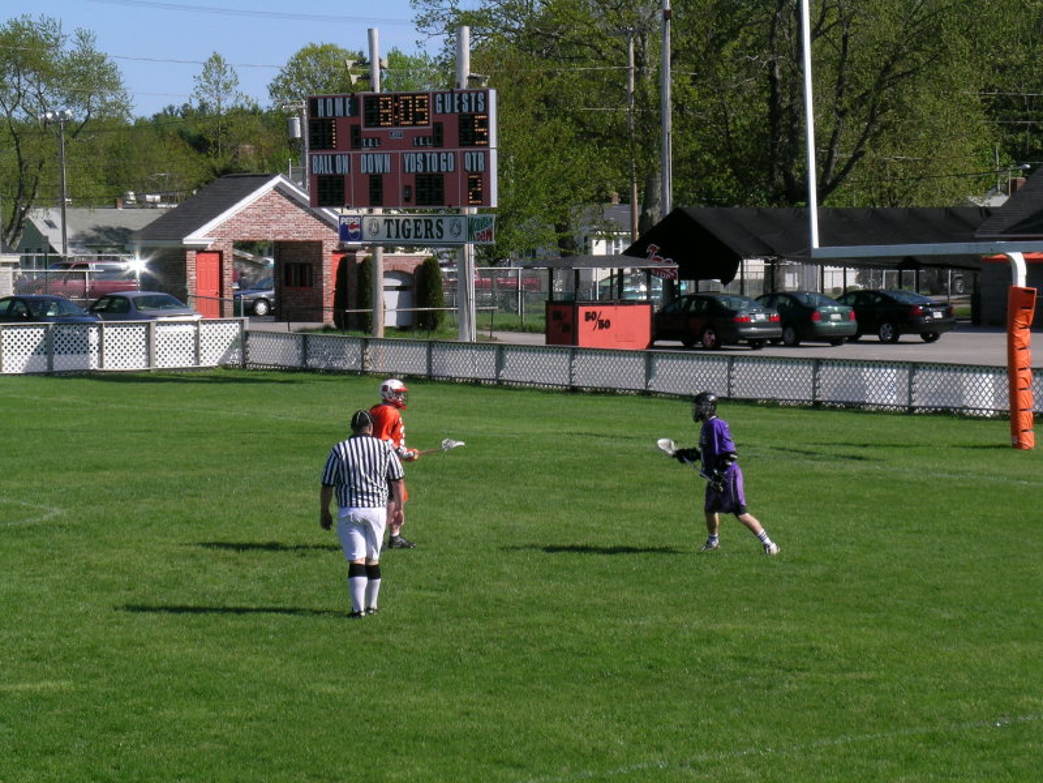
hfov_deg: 17.0
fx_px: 3495
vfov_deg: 12.8
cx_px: 522
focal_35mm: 116
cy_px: 392
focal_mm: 24
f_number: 7.3
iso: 50
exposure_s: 1/180
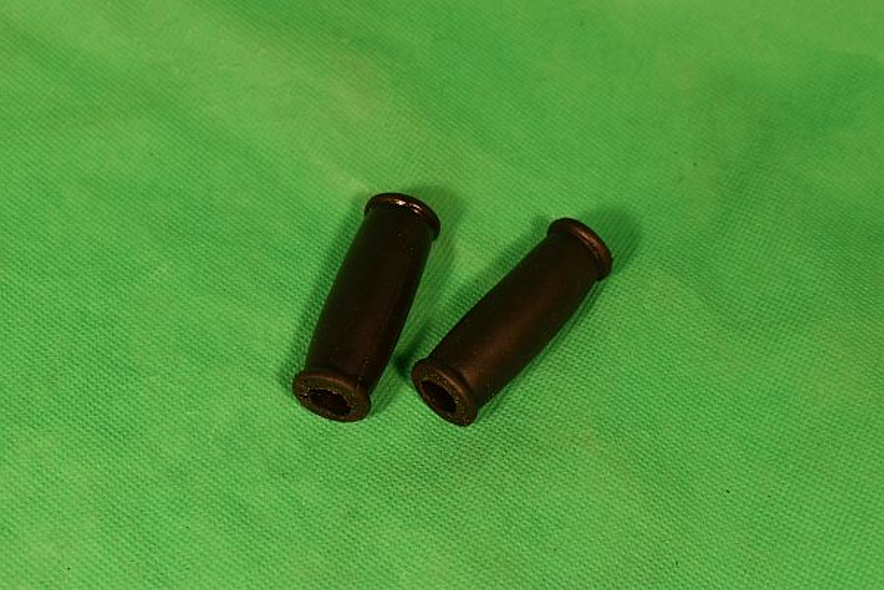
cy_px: 295
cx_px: 442
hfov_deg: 29.2
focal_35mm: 69
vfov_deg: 19.7
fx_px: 1694
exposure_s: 1/250
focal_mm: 46
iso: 400
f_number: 8
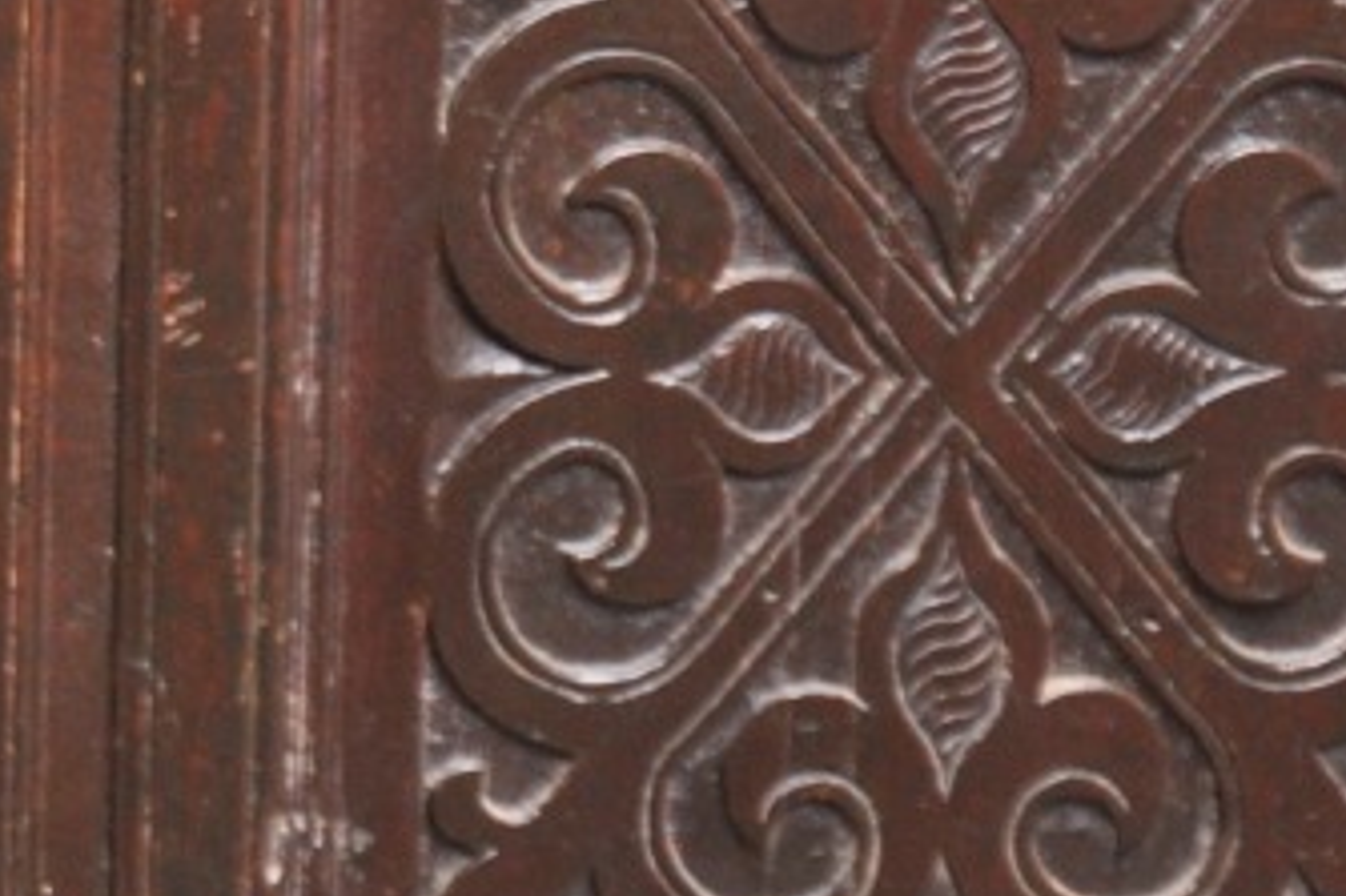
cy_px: 386
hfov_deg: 4.6
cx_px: -884
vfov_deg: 3.1
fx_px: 16592
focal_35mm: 444
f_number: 5.3
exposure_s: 1/160
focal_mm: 62
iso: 640
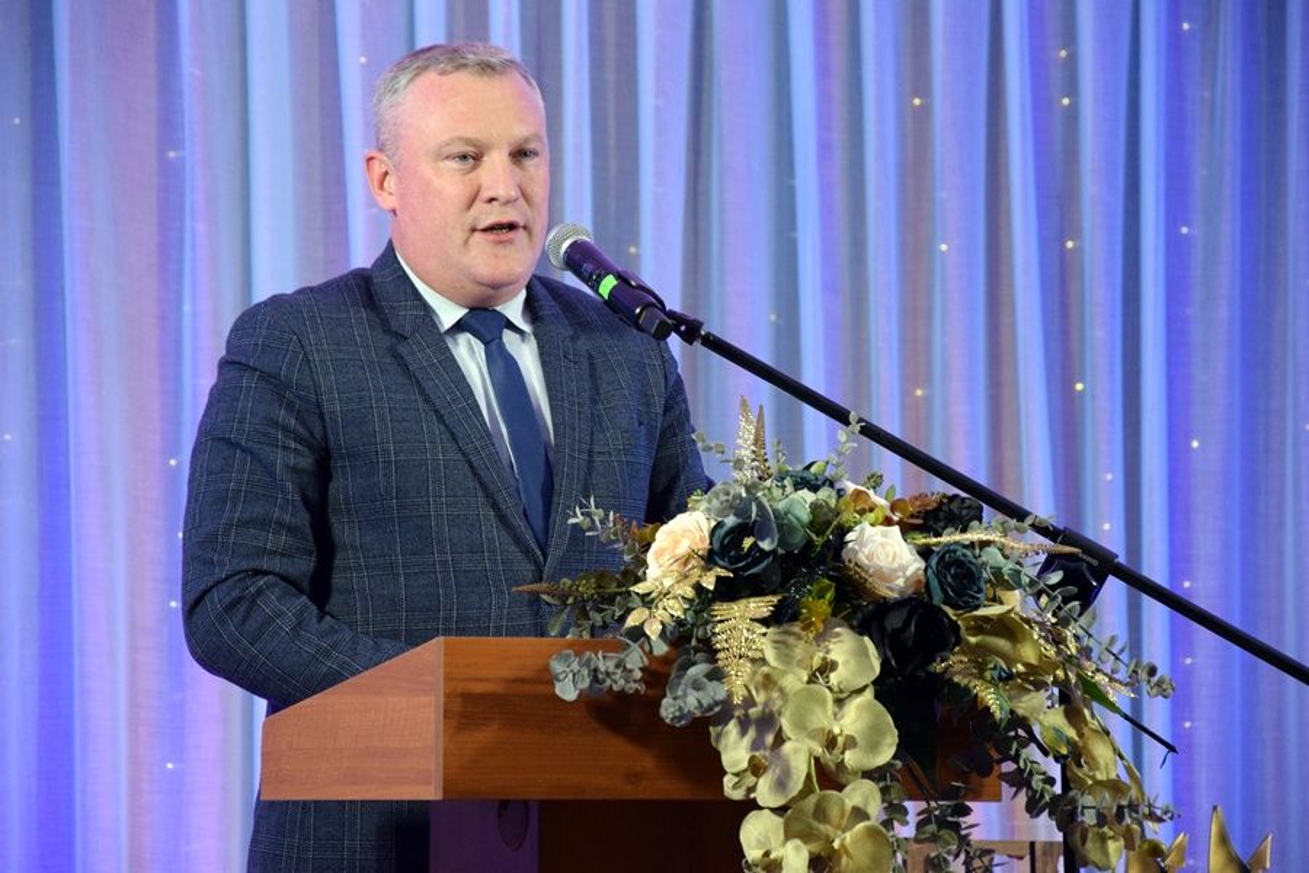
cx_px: 654
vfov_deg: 8.7
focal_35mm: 158
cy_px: 436
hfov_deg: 13.0
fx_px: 5726
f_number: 5.6
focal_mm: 105
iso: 2500
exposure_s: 1/100
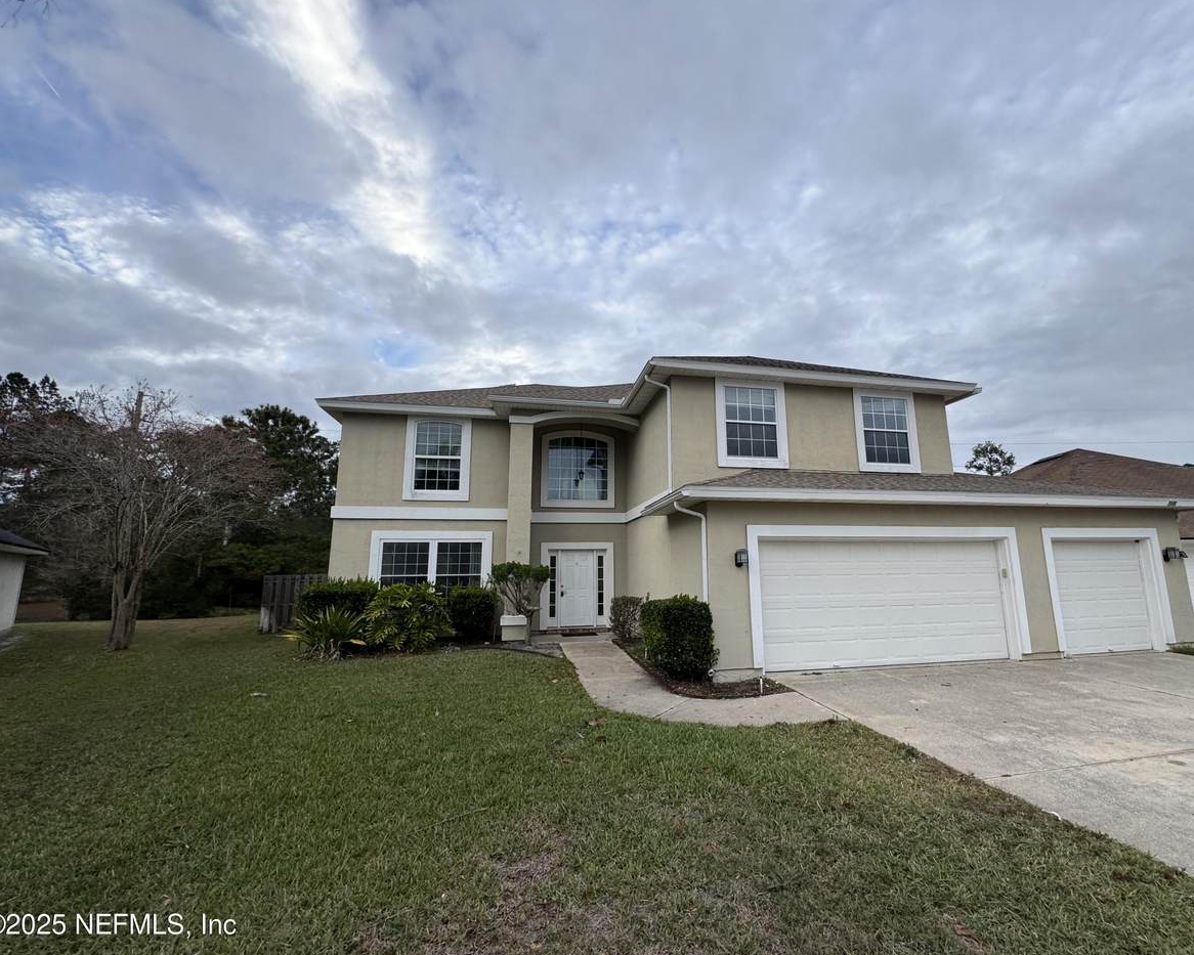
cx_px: 638
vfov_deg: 84.0
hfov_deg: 96.6
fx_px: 530
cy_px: 478
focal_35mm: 15
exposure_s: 1/375
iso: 40
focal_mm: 2.22
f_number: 2.2
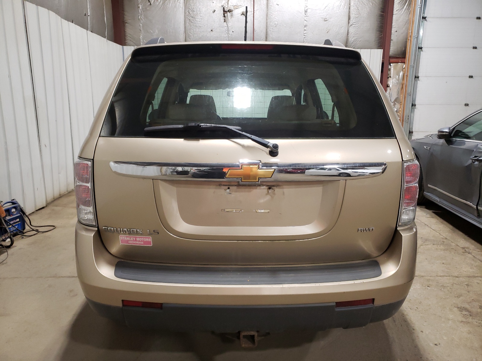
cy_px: 180
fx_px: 362
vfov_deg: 53.1
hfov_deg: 67.3
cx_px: 241
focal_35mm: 26
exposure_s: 1/60.2
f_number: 1.5
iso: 243
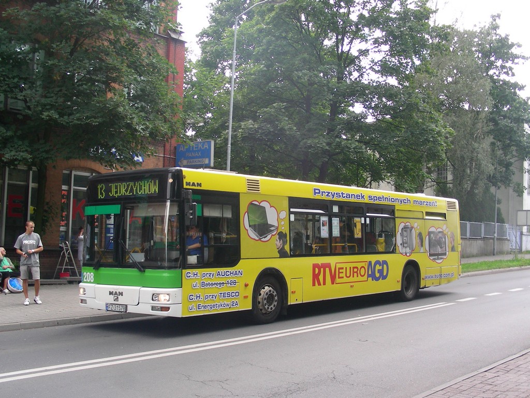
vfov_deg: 32.9
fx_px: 674
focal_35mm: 44
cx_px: 265
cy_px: 199
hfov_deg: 42.9
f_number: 4
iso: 50
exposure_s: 1/90.1
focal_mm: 7.4
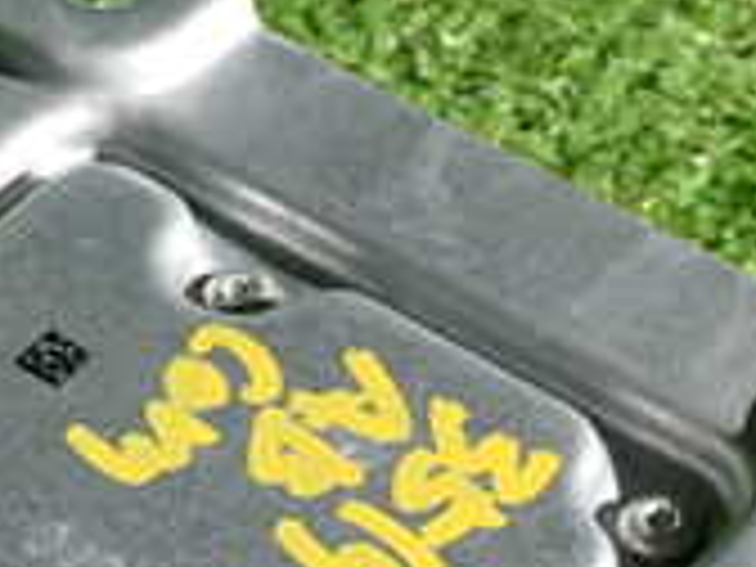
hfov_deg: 14.5
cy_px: 711
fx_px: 2970
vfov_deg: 10.7
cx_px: 194
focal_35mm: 136
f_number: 3.5
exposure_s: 1/500
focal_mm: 6.83
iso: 100
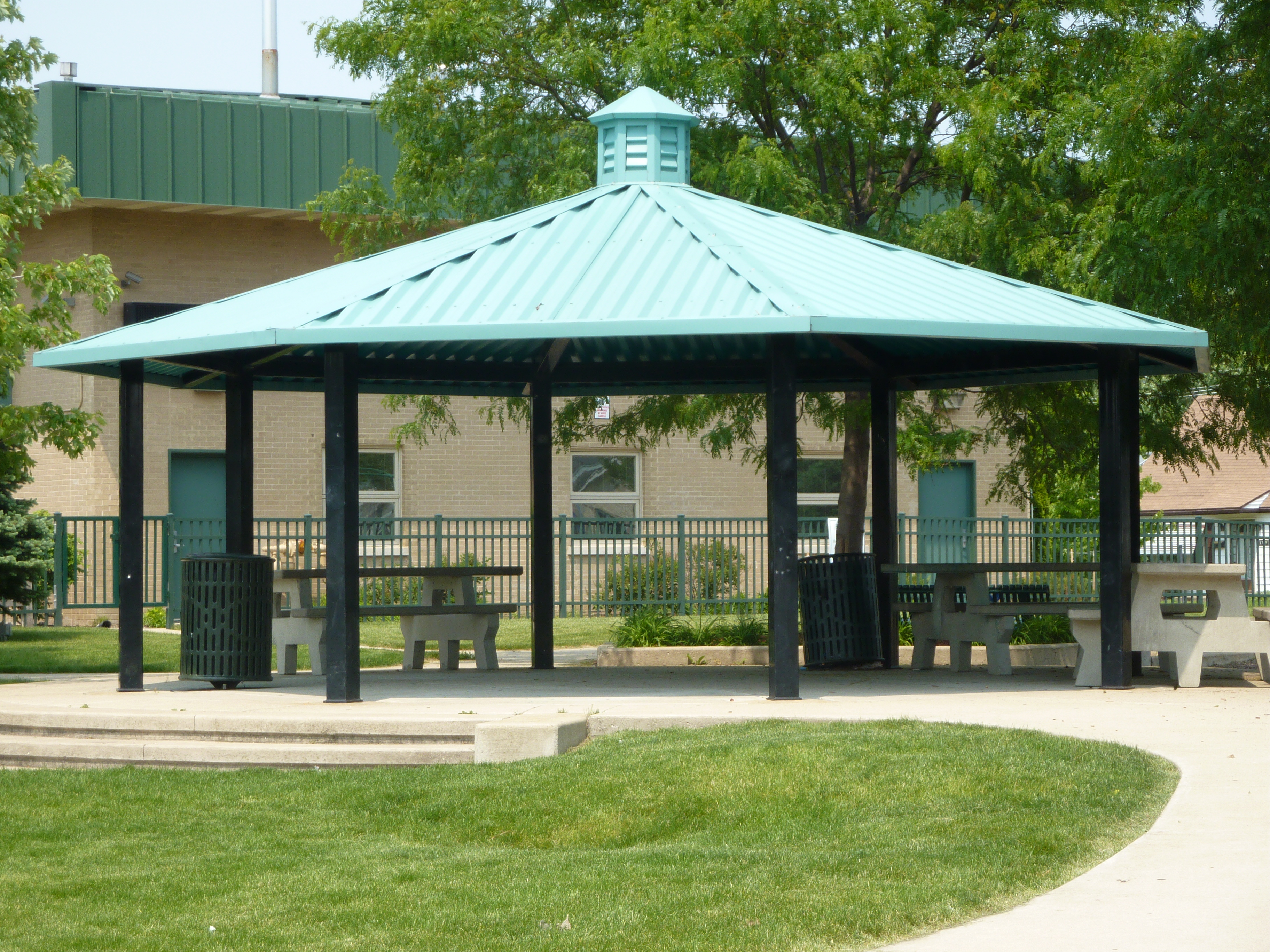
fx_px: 3816
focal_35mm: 104
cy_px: 476
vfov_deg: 14.2
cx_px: 635
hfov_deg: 18.9
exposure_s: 1/320
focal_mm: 17
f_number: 4.3
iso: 80
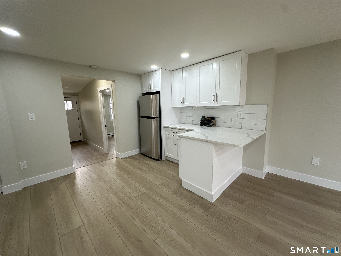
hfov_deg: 102.1
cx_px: 170
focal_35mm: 14
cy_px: 128
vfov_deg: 85.7
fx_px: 138
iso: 160
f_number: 2.2
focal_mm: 2.22
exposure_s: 1/120
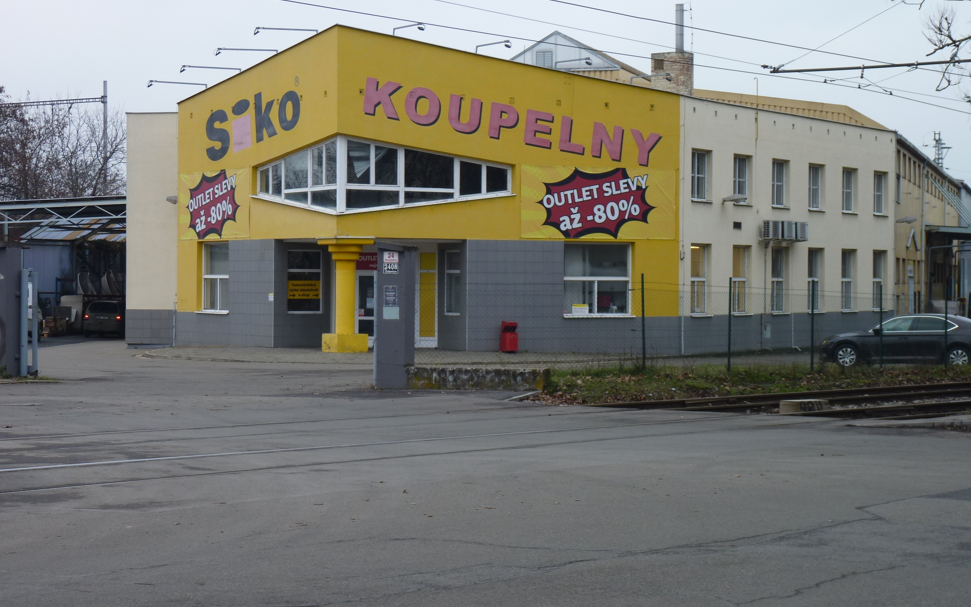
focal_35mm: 86
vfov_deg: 15.2
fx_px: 2276
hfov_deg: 24.1
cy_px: 266
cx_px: 486
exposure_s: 1/40
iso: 100
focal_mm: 14.4
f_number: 3.4
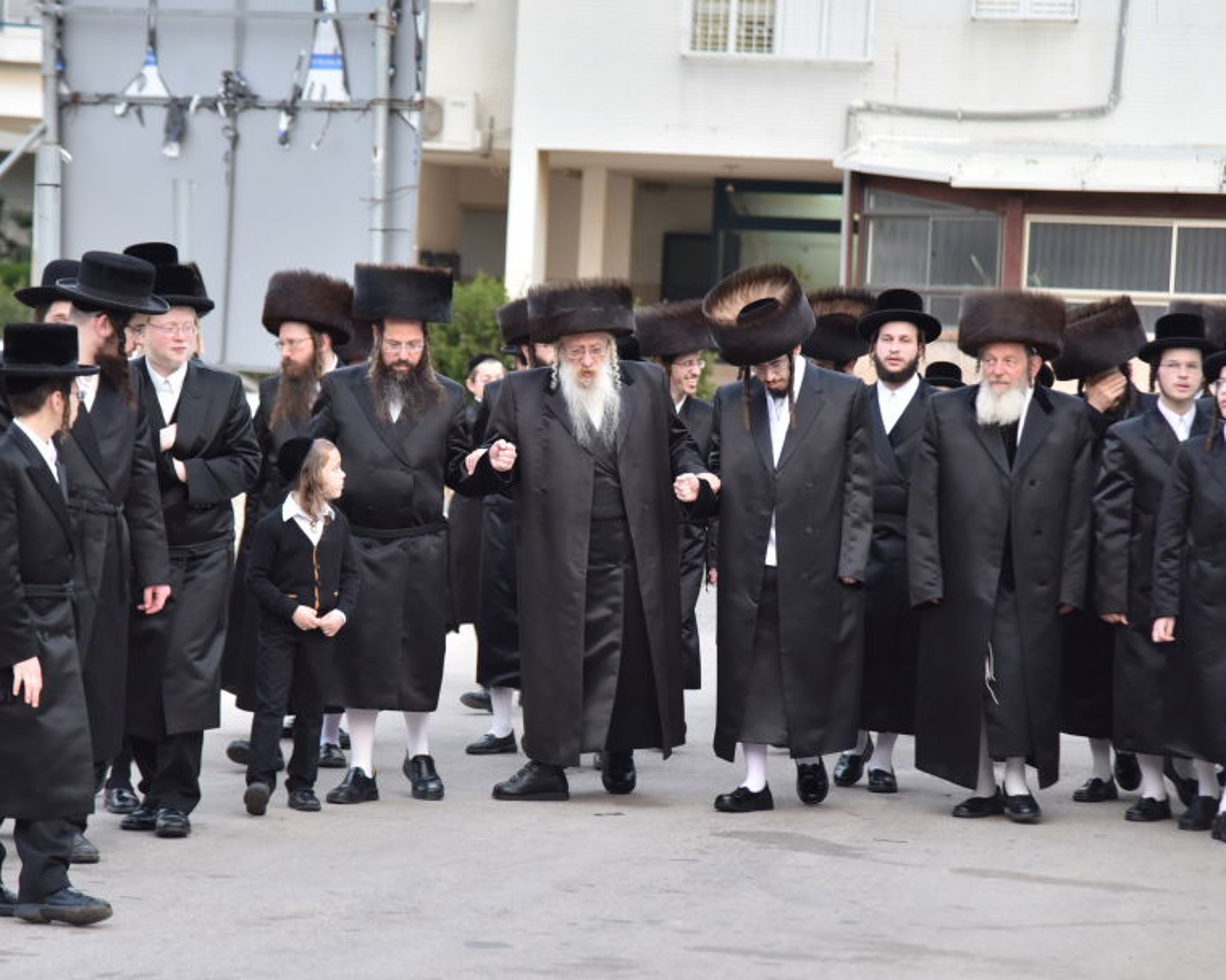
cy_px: 485
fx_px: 4825
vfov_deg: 11.6
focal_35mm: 133
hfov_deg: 14.5
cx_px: 604
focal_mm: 105
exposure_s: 1/125
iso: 640
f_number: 4
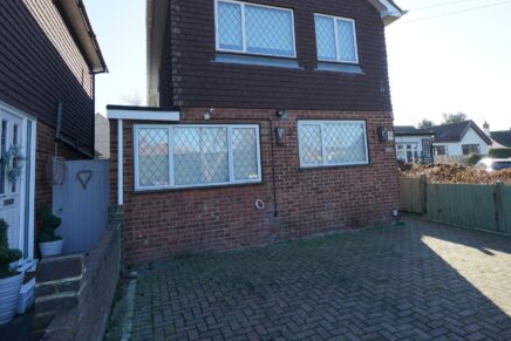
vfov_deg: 56.8
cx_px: 274
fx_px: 312
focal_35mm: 22
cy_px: 137
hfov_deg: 78.4
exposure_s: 1/100
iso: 100
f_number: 7.1
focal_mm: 16
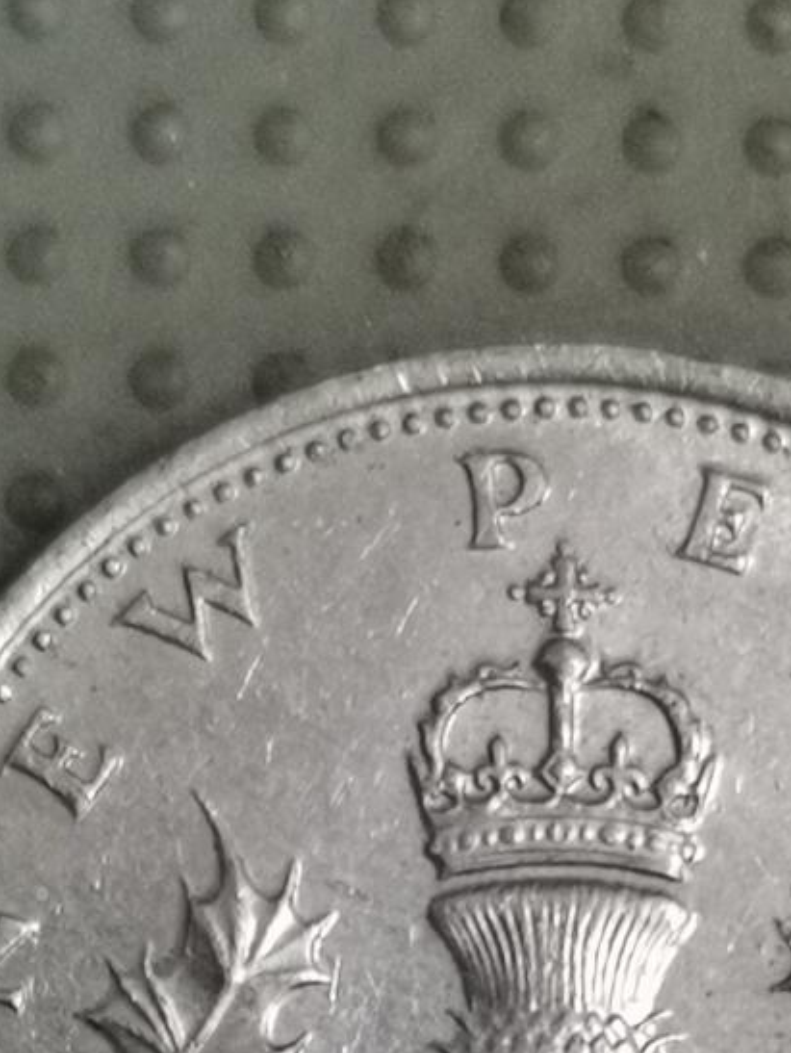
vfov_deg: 11.1
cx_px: 487
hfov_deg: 8.7
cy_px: 1632
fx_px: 5204
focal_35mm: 171
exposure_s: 1/30
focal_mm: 4.75
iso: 250
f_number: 1.8
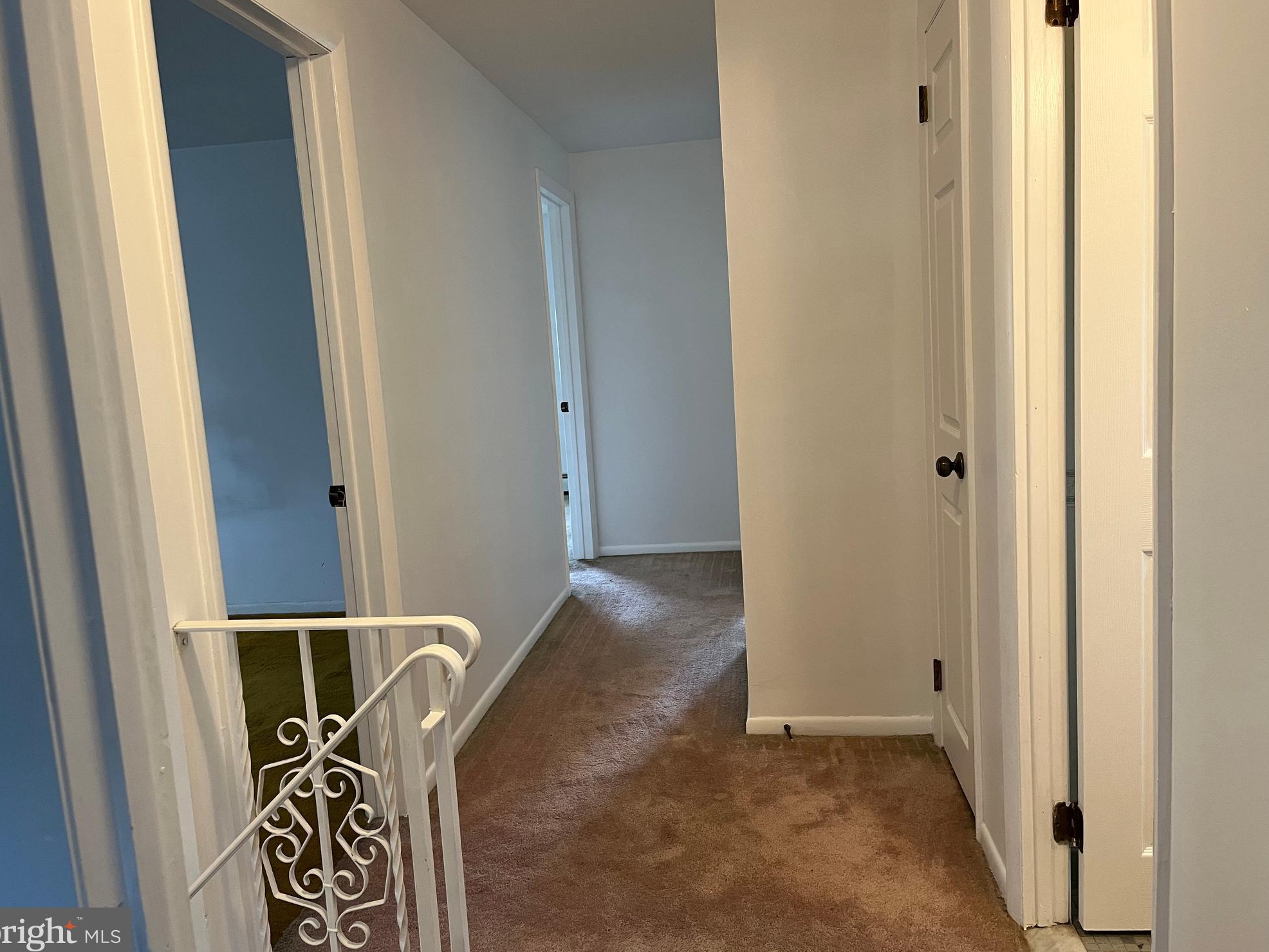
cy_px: 466
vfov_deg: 51.4
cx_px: 629
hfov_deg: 65.3
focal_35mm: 27
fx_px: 990
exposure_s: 1/60
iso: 160
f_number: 1.6
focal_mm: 5.1
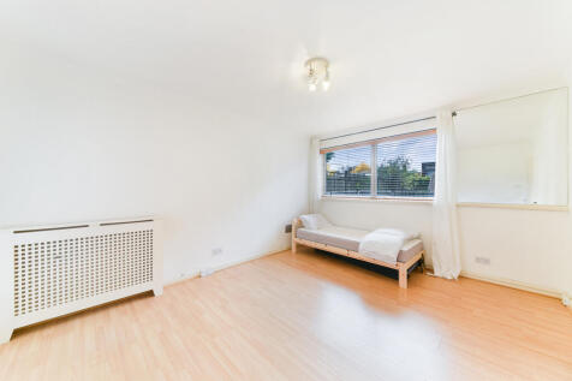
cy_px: 190
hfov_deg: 112.6
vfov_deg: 90.0
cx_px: 286
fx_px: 191
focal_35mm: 12
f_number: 16
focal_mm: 12
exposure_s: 1/2
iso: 140
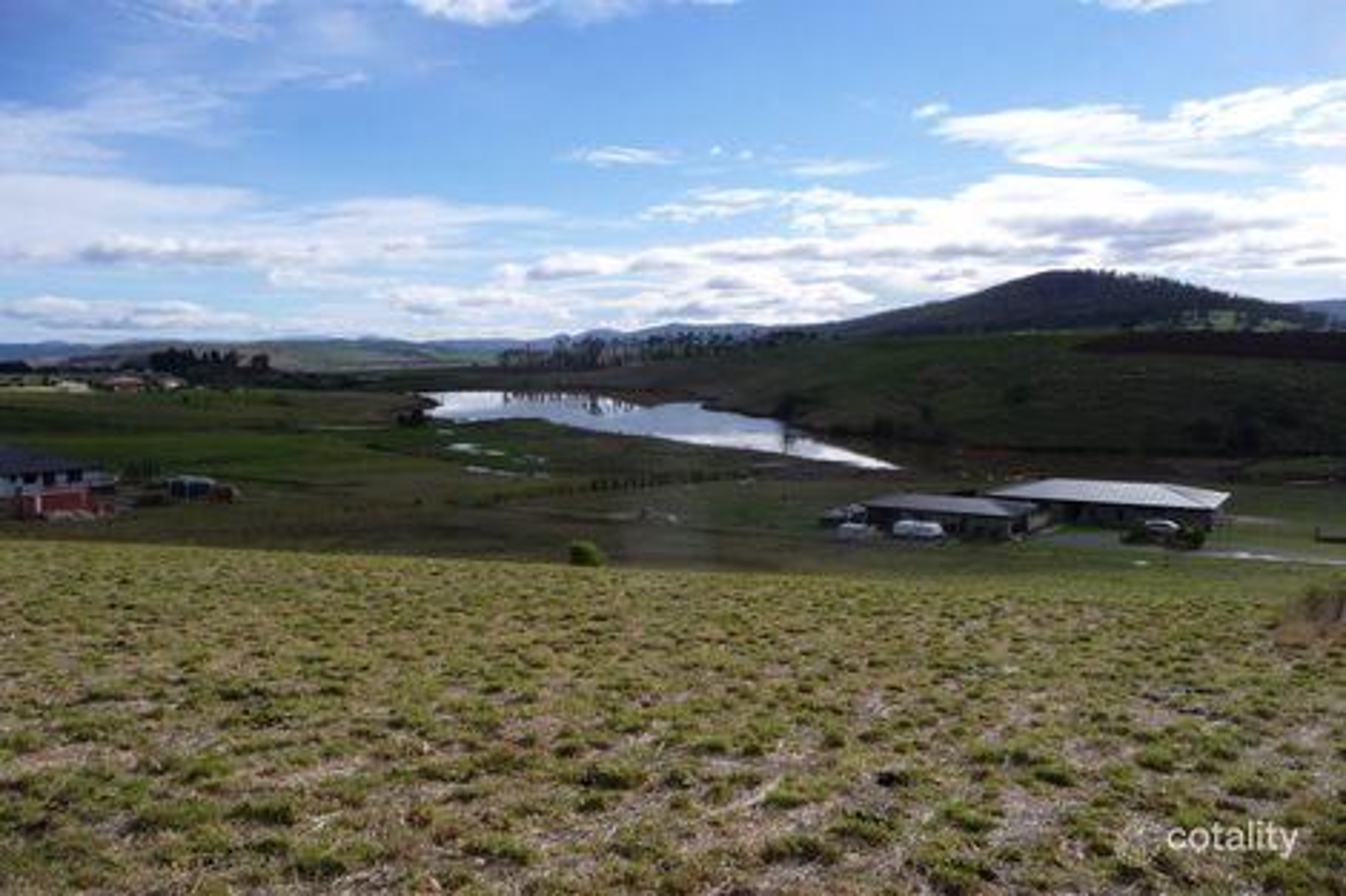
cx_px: 673
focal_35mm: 28
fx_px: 1046
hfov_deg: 65.5
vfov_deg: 46.4
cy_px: 448
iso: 100
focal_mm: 4.7
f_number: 8
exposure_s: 1/250
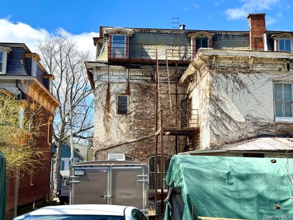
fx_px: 406
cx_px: 146
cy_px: 110
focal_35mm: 48
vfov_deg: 30.3
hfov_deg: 39.7
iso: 64
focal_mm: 6.76
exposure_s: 1/2513
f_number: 1.78
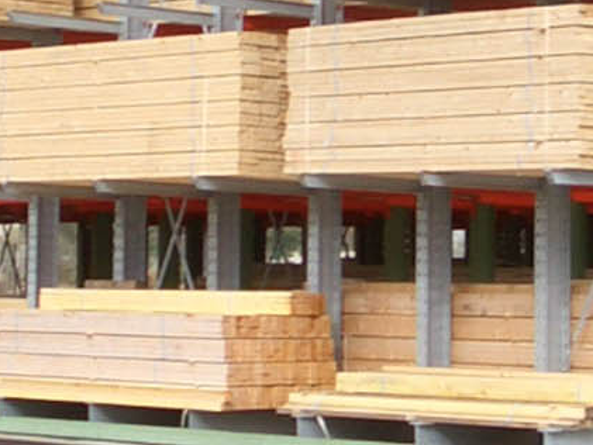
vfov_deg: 8.6
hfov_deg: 11.5
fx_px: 2930
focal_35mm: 171
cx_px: 503
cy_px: -76
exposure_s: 1/250
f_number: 4
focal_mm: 4.8
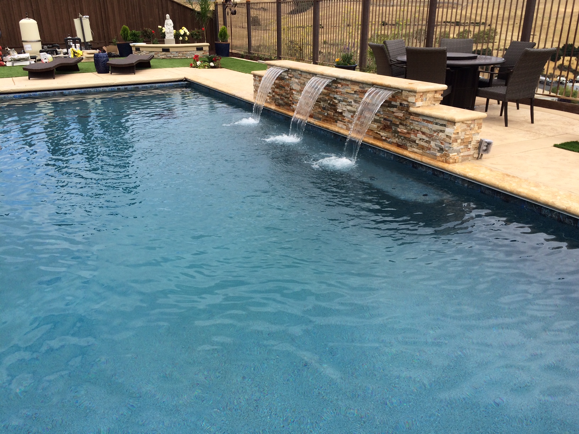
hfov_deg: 61.7
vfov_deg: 48.2
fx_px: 485
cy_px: 217
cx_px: 290
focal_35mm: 29
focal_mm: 4.15
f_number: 2.2
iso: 32
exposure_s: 1/1709
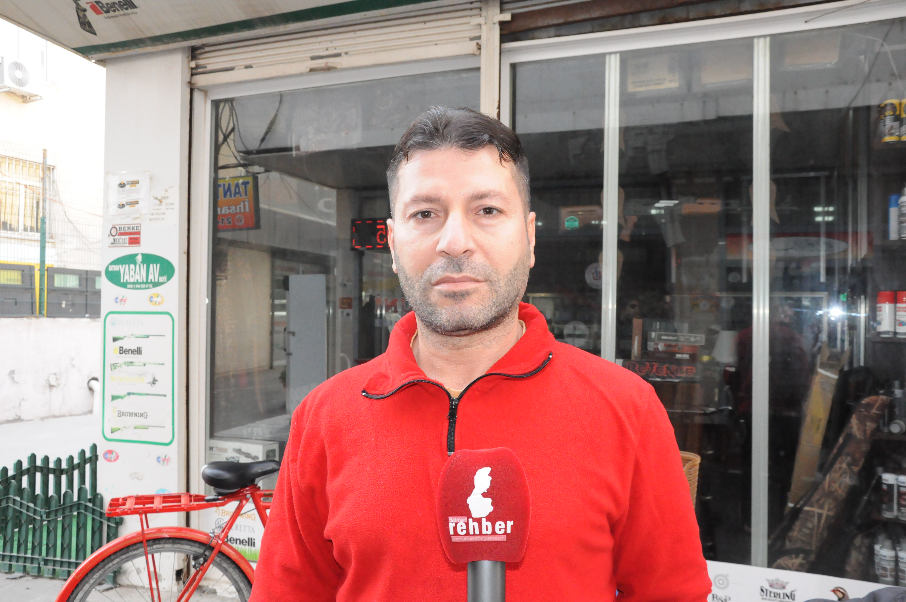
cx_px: 453
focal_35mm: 36
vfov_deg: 36.8
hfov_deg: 53.2
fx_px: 905
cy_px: 301
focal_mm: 24
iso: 3200
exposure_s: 1/200
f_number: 10
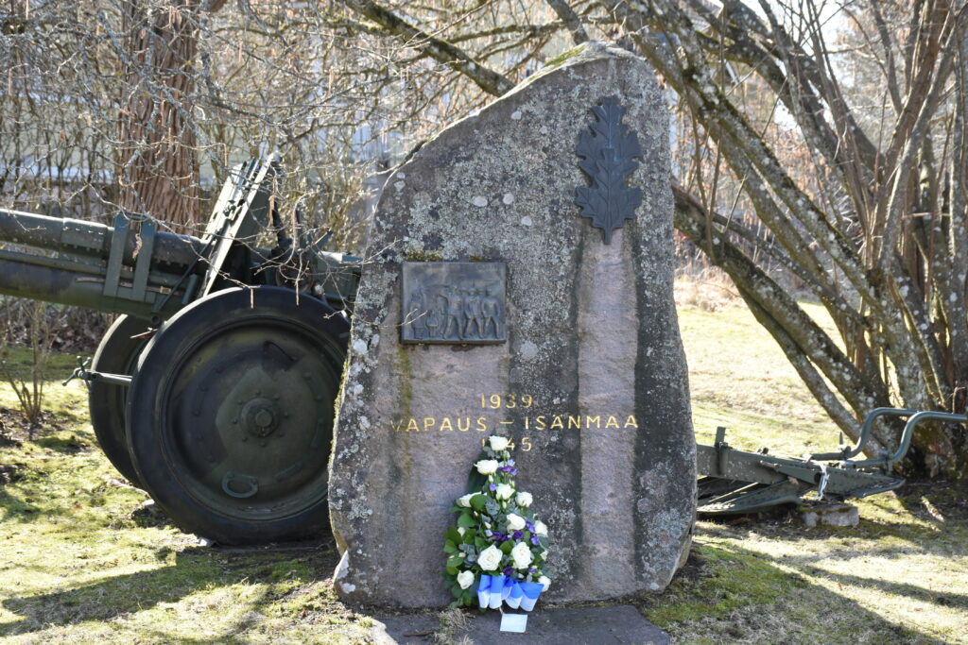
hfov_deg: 29.9
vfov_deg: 20.2
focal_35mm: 68
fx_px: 1815
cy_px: 322
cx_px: 484
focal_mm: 45
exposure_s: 1/320
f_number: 8
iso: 800
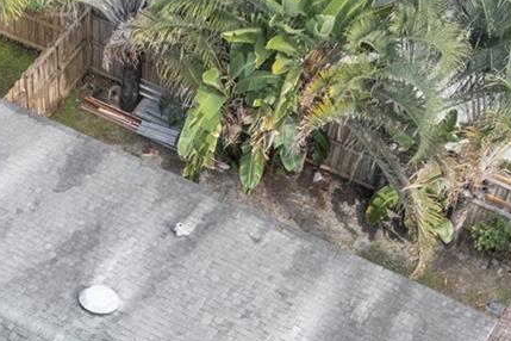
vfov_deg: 15.3
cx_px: 85
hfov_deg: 24.3
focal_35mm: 82
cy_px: 523
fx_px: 1164
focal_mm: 8.38
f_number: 2.8
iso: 130
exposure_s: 1/800
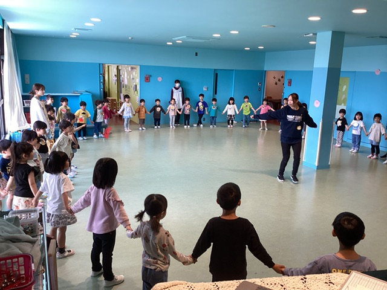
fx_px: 347
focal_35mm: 31
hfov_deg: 58.4
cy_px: 145
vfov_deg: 45.4
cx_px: 194
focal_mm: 3.3
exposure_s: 1/100
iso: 80
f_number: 2.4
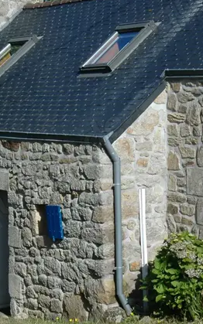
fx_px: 903
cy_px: 149
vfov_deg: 20.4
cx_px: 143
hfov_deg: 12.8
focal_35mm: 102
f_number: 5
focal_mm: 28
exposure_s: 1/1600
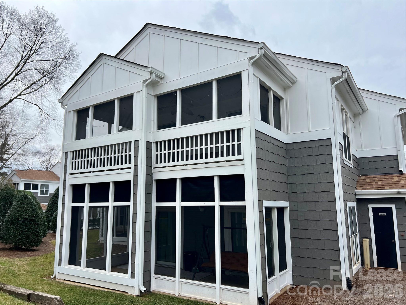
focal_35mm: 26
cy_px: 152
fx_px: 305
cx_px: 203
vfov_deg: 53.1
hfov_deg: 67.3
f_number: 1.5
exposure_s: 1/3077
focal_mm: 5.7
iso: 50
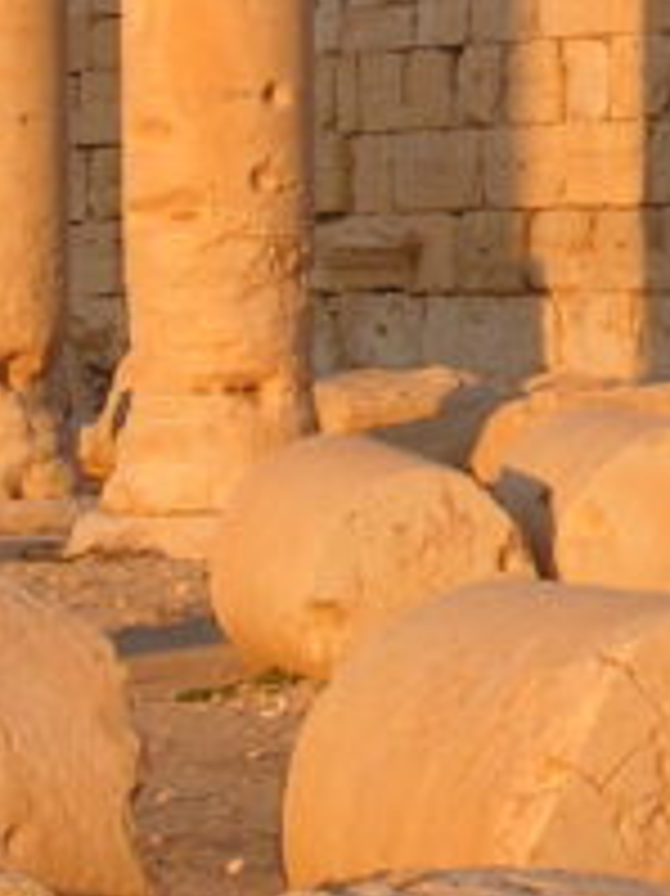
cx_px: 1034
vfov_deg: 8.0
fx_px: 6381
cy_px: -149
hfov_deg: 5.9
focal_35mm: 247
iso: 50
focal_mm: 12.3
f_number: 5.5
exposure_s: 1/128
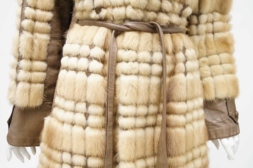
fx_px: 295
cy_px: 84
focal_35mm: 42
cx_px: 126
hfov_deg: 46.5
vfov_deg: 31.8
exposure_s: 1/60
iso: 1600
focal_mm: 28
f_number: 4.5
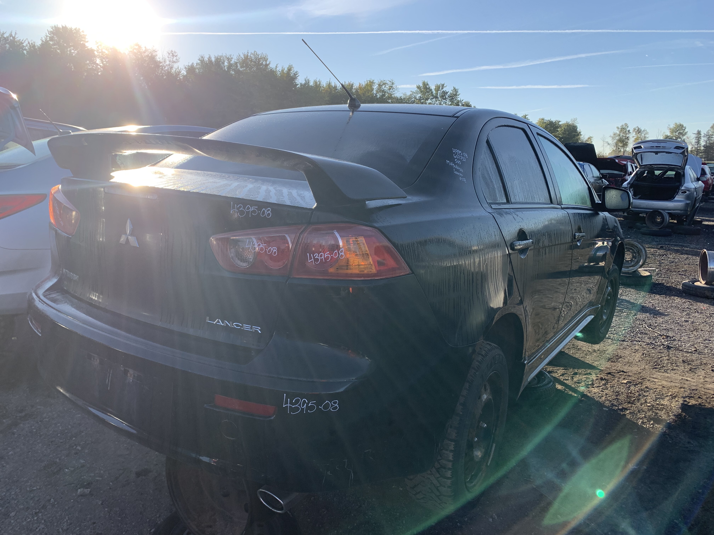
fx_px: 536
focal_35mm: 26
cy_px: 268
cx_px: 357
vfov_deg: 53.1
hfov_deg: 67.3
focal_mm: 4.25
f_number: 1.8
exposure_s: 1/1124
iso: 25
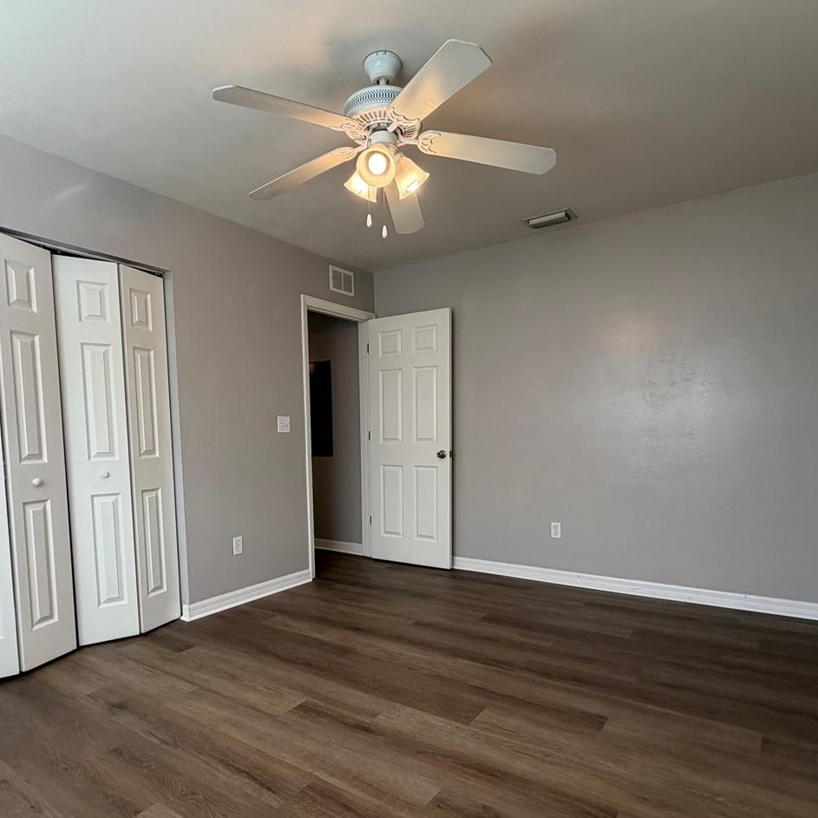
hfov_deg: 72.1
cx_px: 381
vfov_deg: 71.5
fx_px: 561
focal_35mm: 21
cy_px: 482
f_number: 2.2
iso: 125
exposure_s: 1/120
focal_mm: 2.22
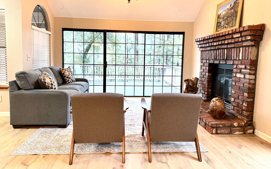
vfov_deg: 47.5
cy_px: 73
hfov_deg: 70.4
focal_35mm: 26
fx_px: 192
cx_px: 134
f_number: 1.78
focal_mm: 6.76
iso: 250
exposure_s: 1/60
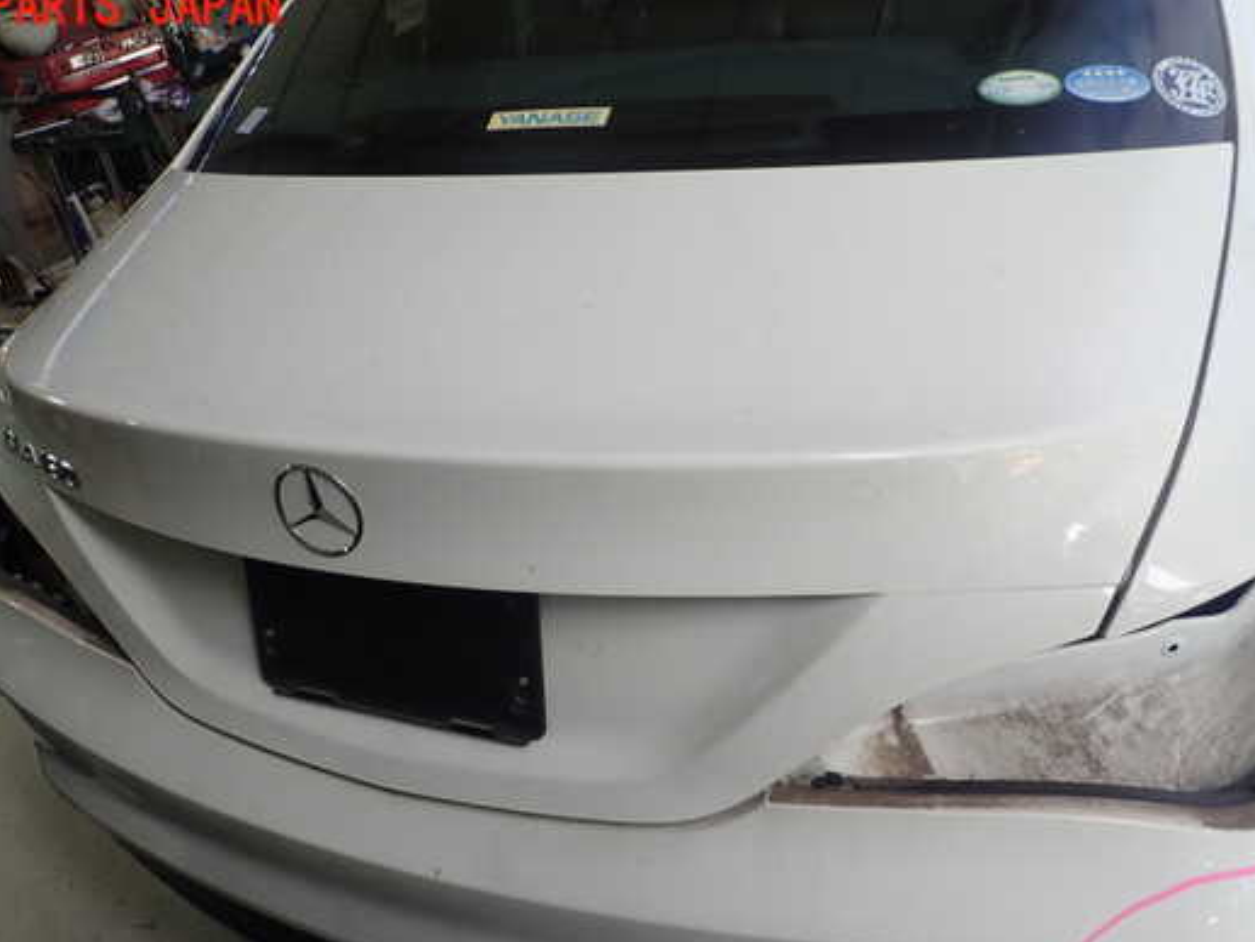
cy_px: 524
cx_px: 568
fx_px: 1052
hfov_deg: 61.5
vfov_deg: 48.2
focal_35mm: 29
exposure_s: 1/100
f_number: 2.8
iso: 100
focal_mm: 4.5
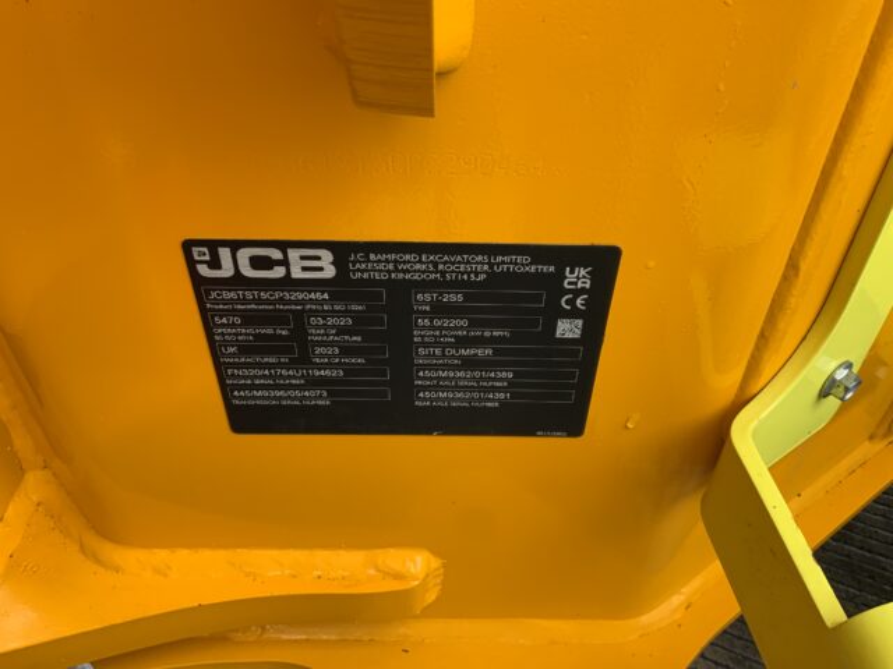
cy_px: 334
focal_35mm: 29
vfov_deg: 48.2
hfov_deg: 61.7
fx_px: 748
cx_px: 446
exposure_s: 1/122
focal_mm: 3
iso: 50
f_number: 1.8
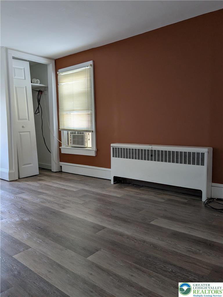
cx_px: 112
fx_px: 232
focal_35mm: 27
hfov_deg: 51.4
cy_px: 148
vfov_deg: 65.3
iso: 210
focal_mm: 4.38
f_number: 1.73
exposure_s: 1/120
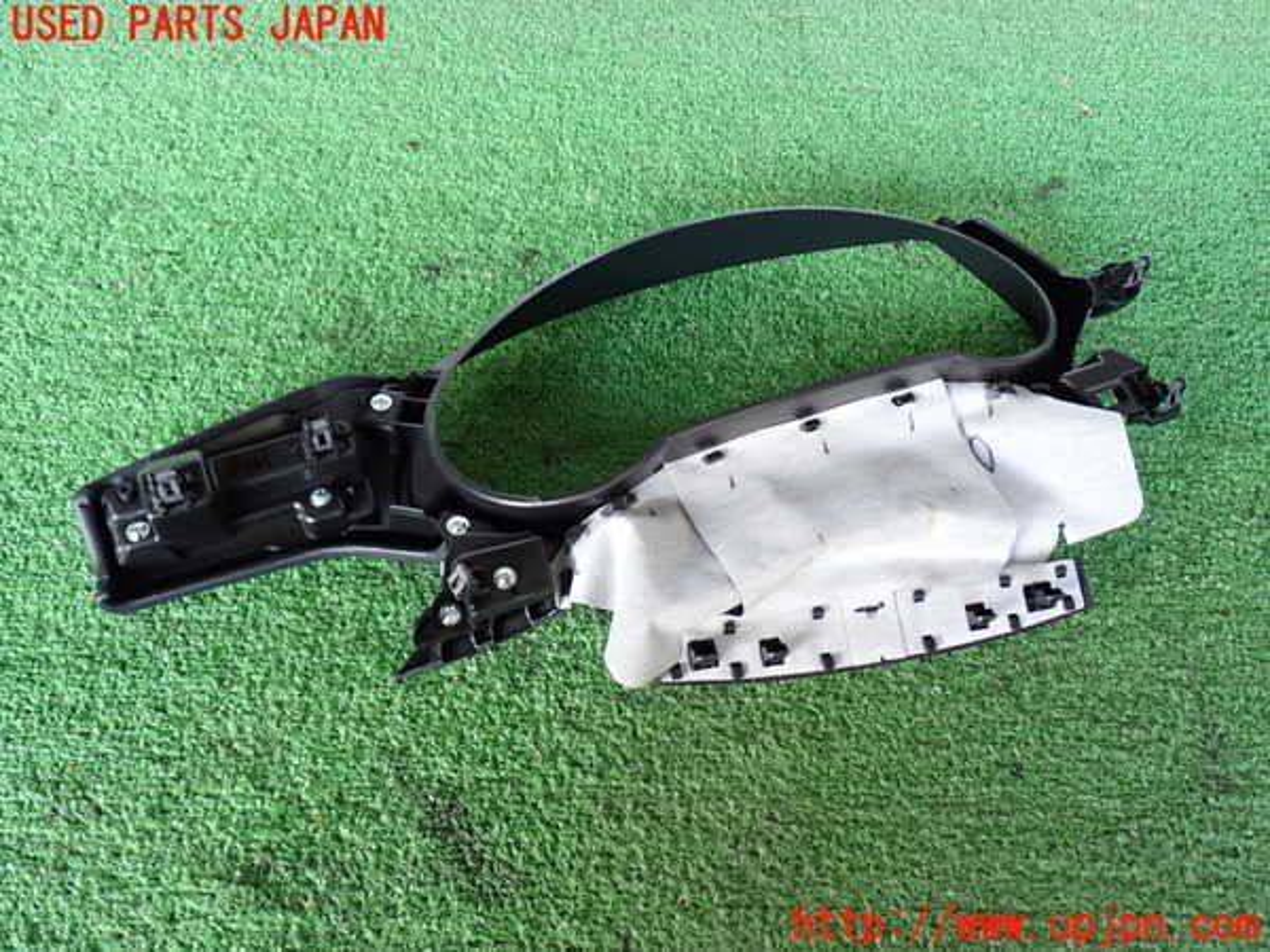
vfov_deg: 44.2
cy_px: 476
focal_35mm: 32
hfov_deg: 56.8
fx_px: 1174
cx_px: 635
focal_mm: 5.79
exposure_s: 1/30
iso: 400
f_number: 2.4
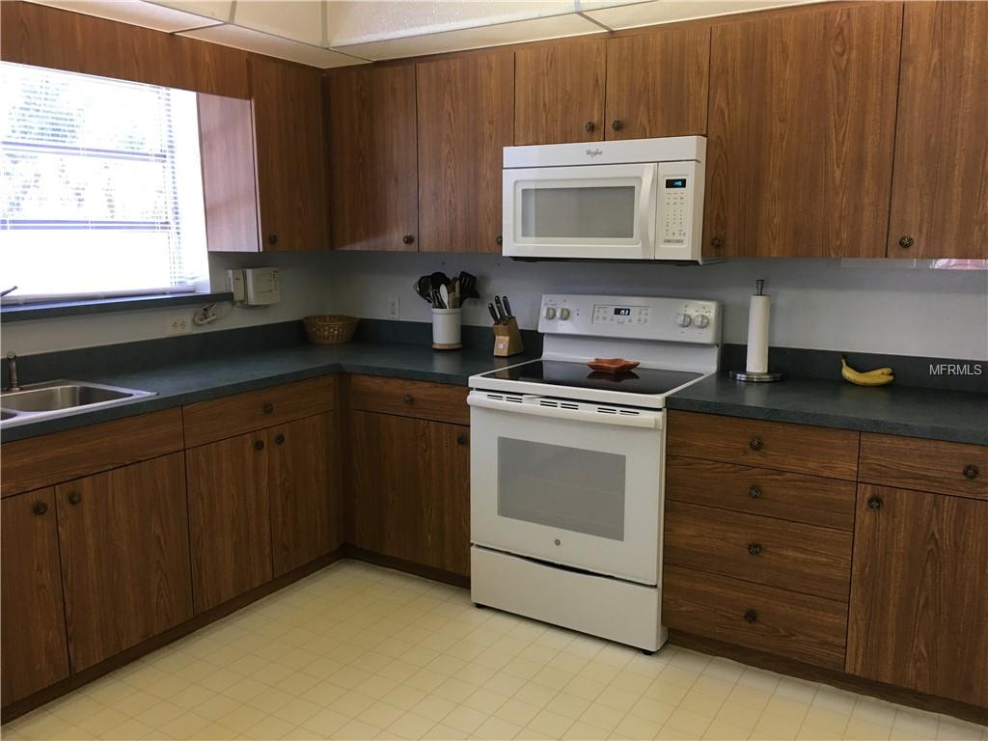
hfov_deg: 61.7
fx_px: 828
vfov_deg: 48.2
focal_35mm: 29
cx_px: 494
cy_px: 370
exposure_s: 1/30
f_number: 2.2
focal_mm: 4.15
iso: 40
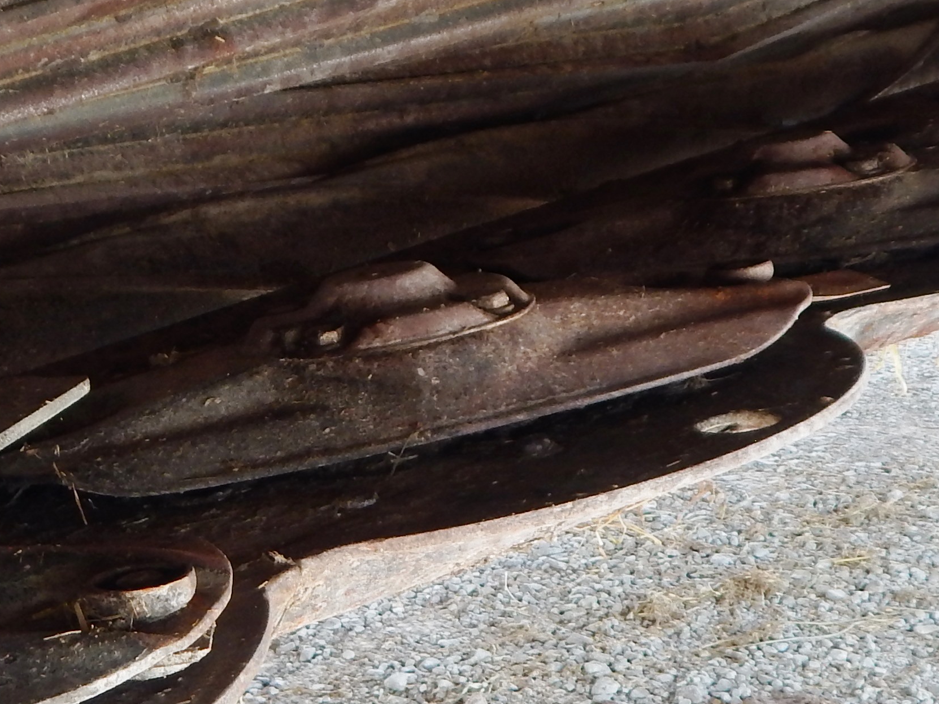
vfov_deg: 24.0
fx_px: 1654
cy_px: 357
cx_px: 227
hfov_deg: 31.1
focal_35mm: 61
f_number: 3
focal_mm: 4
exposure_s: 1/60
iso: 125
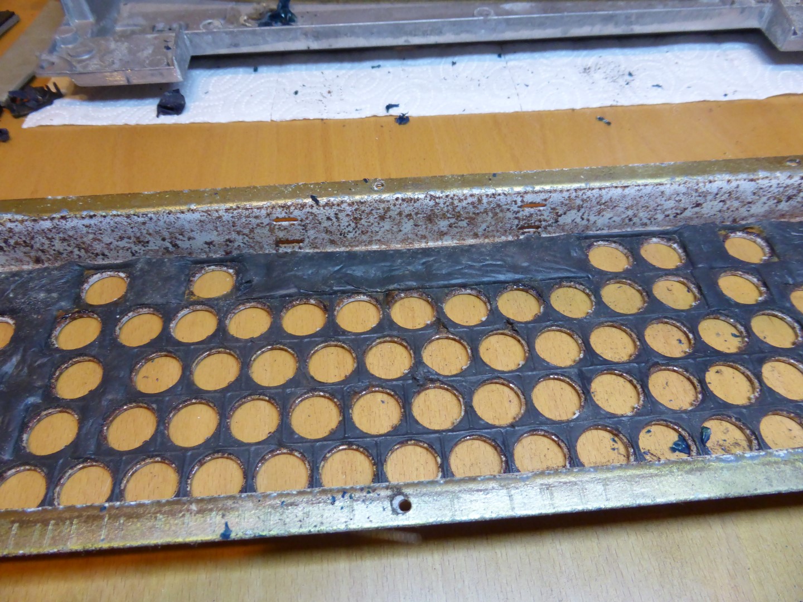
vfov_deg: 54.9
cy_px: 301
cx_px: 402
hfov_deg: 69.4
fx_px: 580
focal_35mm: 25
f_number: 3.3
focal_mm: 4.3
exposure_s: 1/15
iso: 400
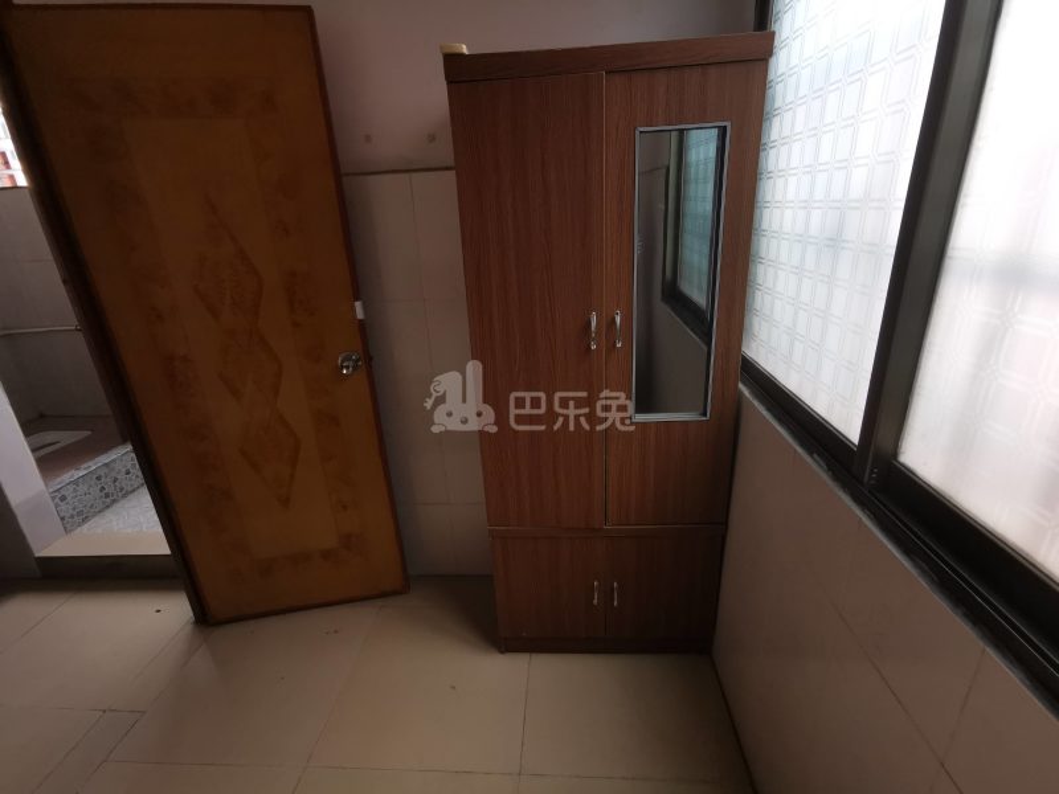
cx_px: 530
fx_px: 520
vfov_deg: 74.7
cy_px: 397
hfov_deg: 91.0
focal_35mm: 17
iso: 64
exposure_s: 1/100
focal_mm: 2.26
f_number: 2.2
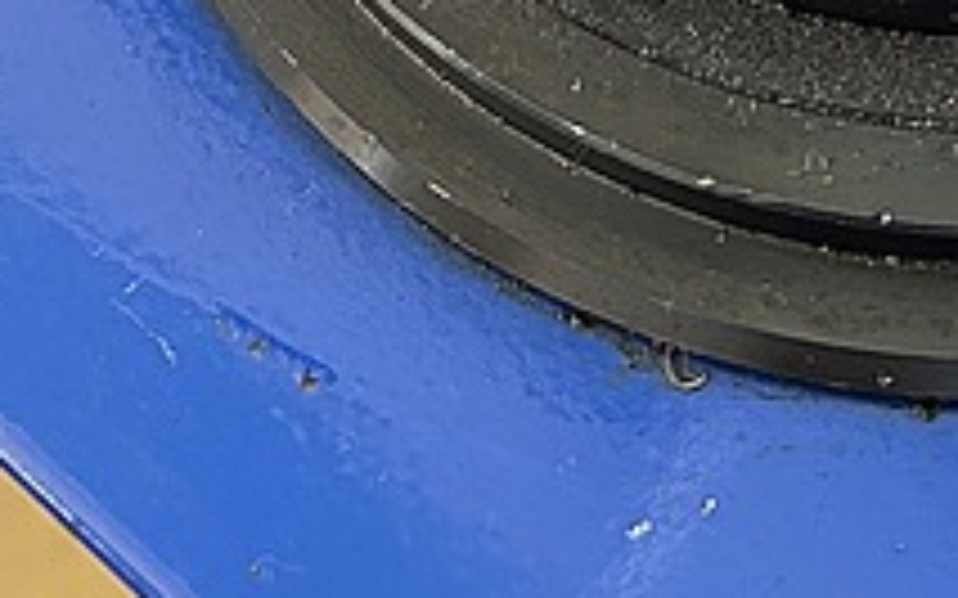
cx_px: 980
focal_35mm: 83
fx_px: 2166
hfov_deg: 23.8
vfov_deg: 14.0
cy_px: -472
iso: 400
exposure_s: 1/60
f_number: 1.5
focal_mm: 5.7
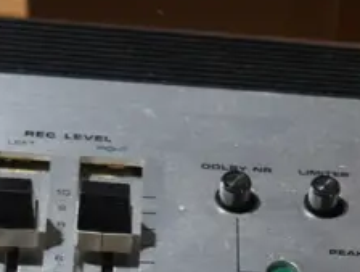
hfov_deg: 12.8
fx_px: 1522
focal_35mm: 146
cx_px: 548
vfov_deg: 9.7
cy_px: 498
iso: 200
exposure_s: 1/60
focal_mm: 16
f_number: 3.6
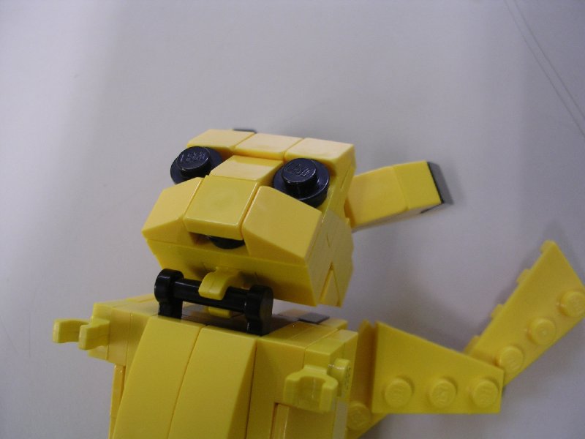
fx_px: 642
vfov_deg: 37.7
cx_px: 292
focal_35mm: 38
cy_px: 220
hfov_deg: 49.0
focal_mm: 5.8
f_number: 2.8
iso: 100
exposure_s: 1/7.9
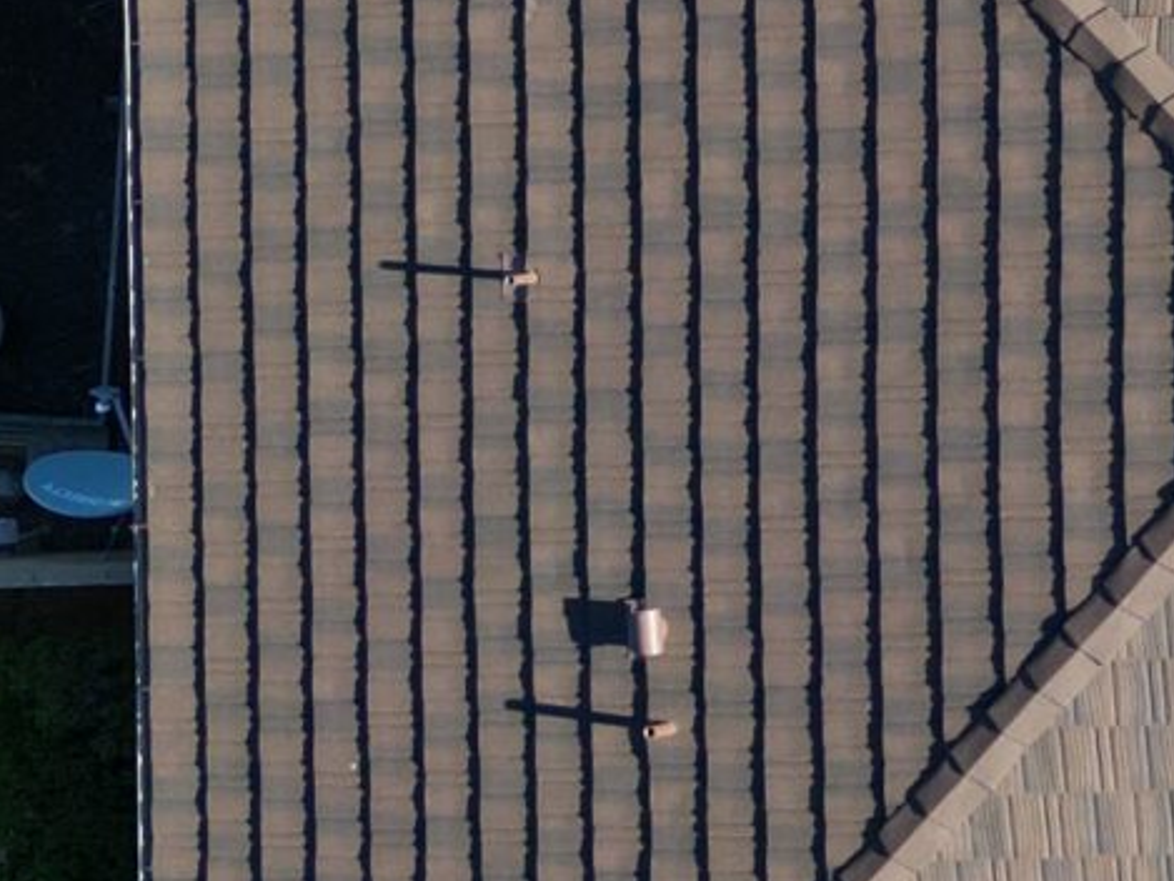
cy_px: 225
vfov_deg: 11.3
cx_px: 2396
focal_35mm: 131
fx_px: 4444
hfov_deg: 13.0
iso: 100
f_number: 1.7
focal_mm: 6.72
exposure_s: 1/1500
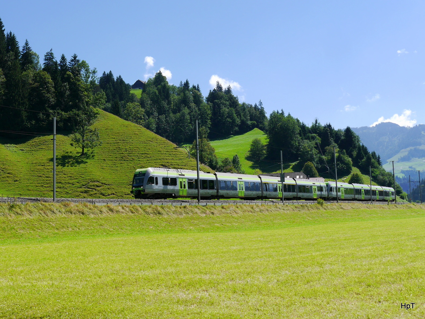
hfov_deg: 53.9
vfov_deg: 41.8
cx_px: 212
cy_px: 160
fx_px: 418
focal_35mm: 34
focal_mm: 17
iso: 160
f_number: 8
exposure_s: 1/320
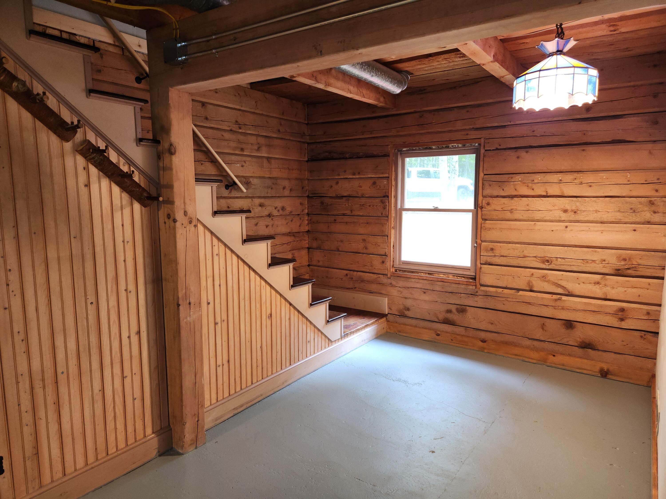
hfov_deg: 73.9
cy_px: 250
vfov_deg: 58.9
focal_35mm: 23
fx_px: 443
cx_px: 333
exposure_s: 1/30
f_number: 1.8
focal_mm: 5.4
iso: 320
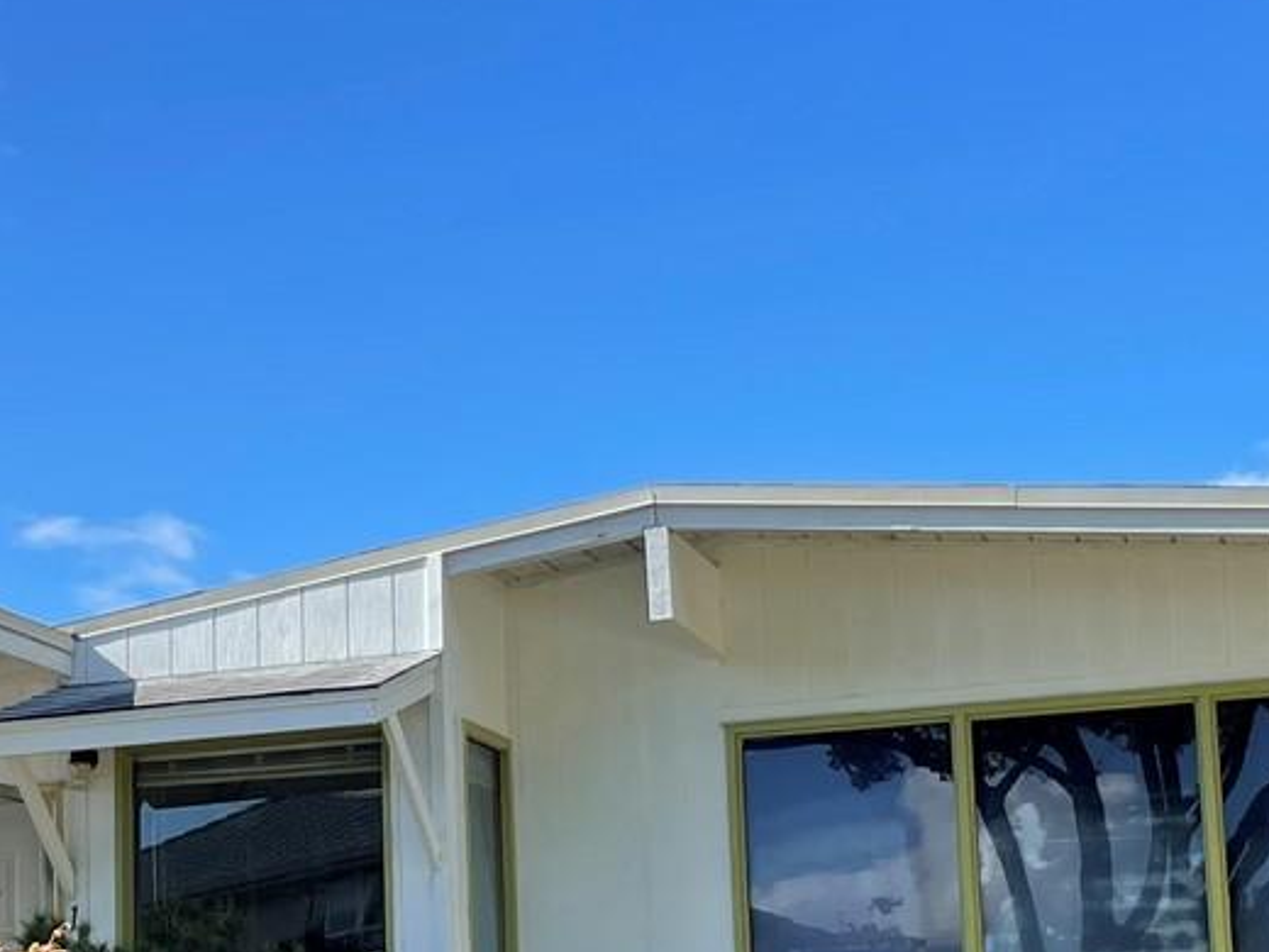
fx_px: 2933
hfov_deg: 24.1
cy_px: 764
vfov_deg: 18.3
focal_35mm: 80
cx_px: 266
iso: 32
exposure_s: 1/2174
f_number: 1.6
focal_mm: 4.2
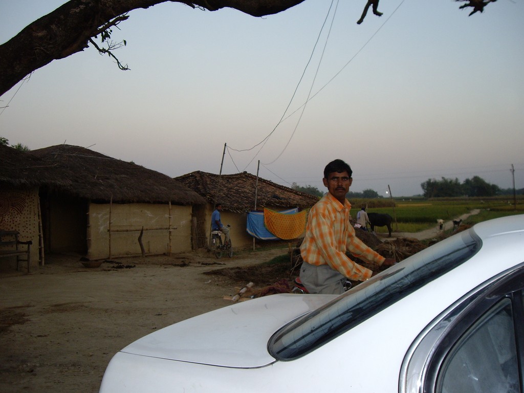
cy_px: 196
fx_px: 575
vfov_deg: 37.7
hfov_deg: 49.0
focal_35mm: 38
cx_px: 262
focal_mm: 6.2
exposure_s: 1/250
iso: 100
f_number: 2.7
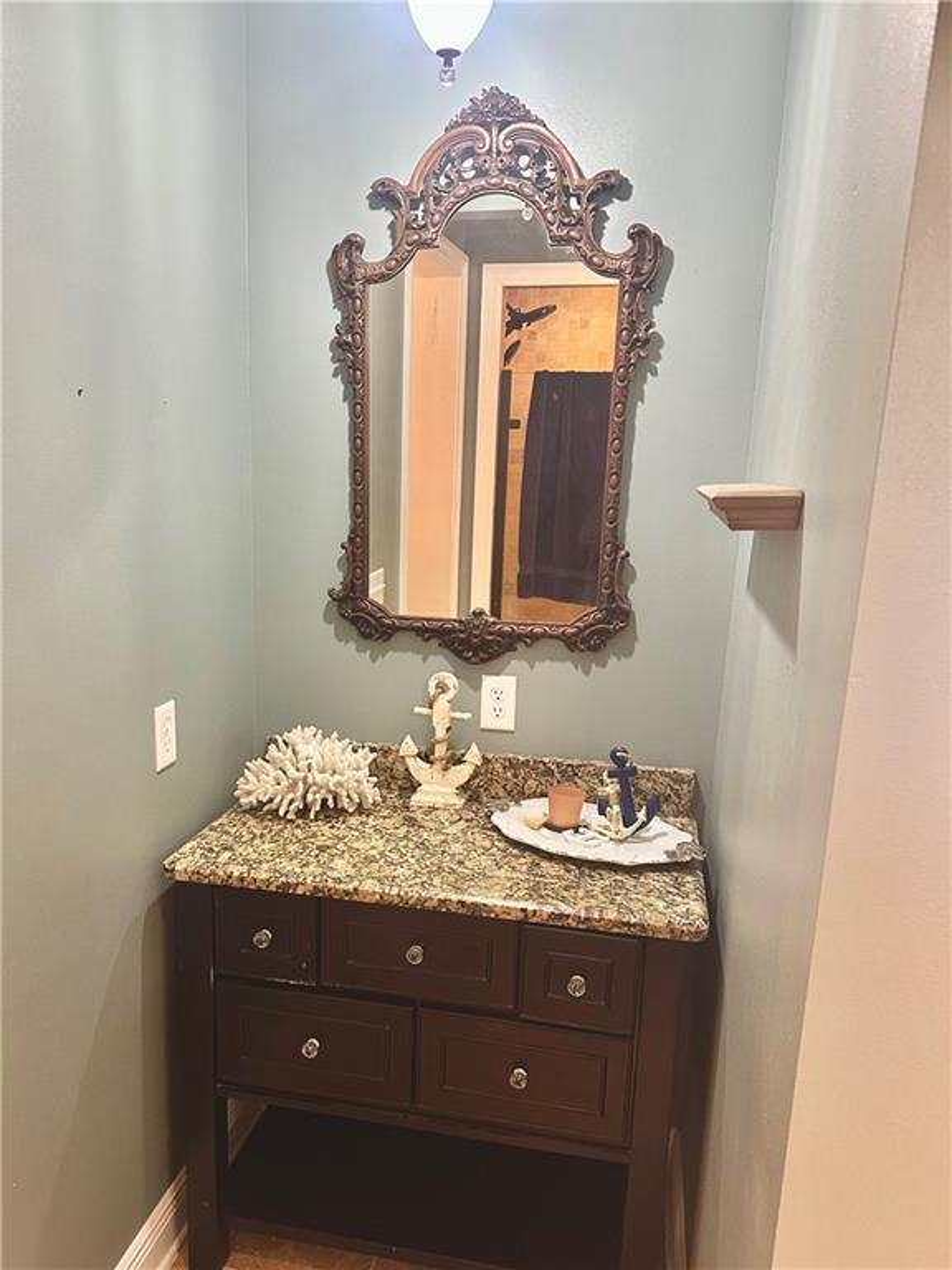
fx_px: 880
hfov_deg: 56.8
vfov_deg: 71.6
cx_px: 476
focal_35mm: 24
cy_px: 635
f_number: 1.78
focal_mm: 6.86
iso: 400
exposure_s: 1/60
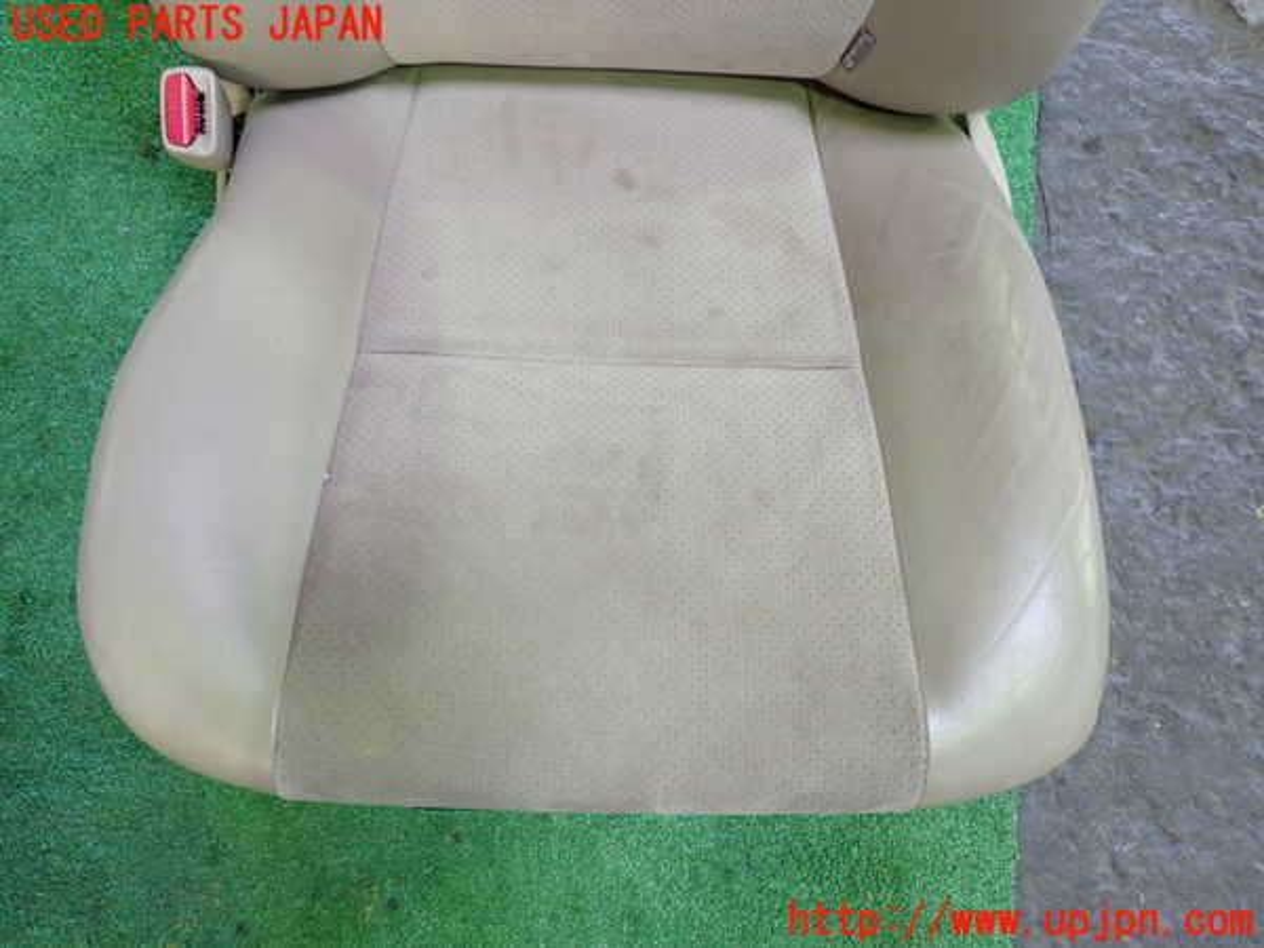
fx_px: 1095
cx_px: 632
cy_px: 474
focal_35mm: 30
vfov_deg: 46.8
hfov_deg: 60.0
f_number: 2.3
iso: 320
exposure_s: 1/30
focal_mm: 5.4
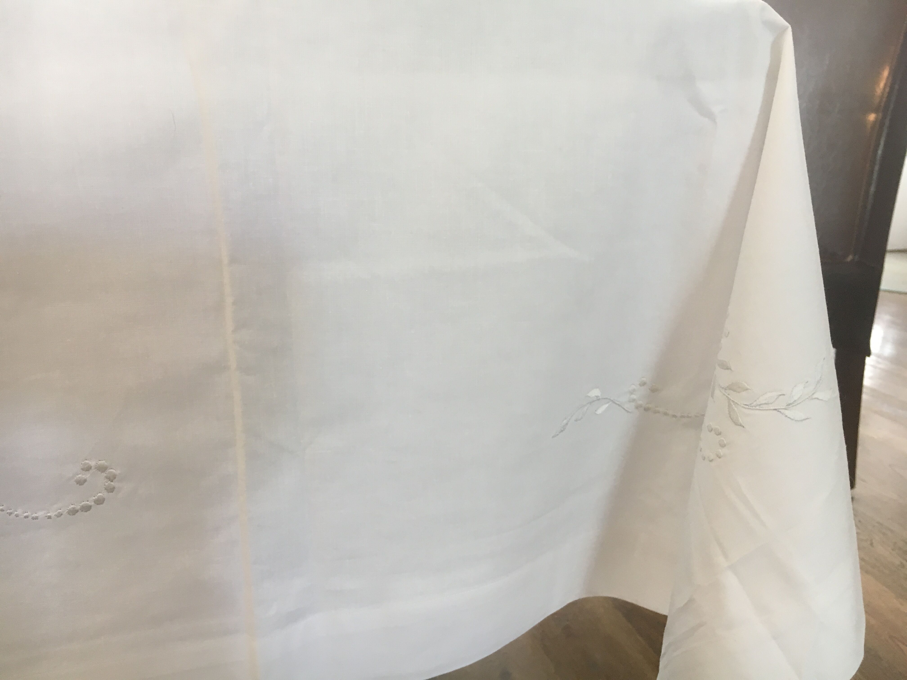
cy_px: 340
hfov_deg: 61.7
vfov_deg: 48.2
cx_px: 454
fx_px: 760
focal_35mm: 29
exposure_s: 1/33
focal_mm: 4.15
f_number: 2.2
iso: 100
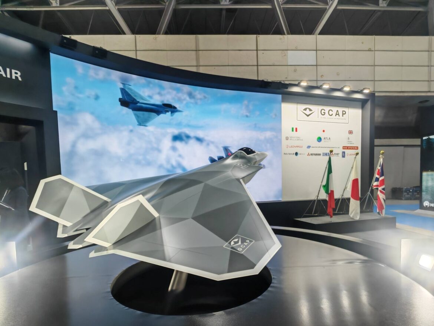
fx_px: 238
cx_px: 217
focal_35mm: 19
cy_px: 163
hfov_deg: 84.7
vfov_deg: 68.7
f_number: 2.2
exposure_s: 1/100
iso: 64
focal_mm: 1.96
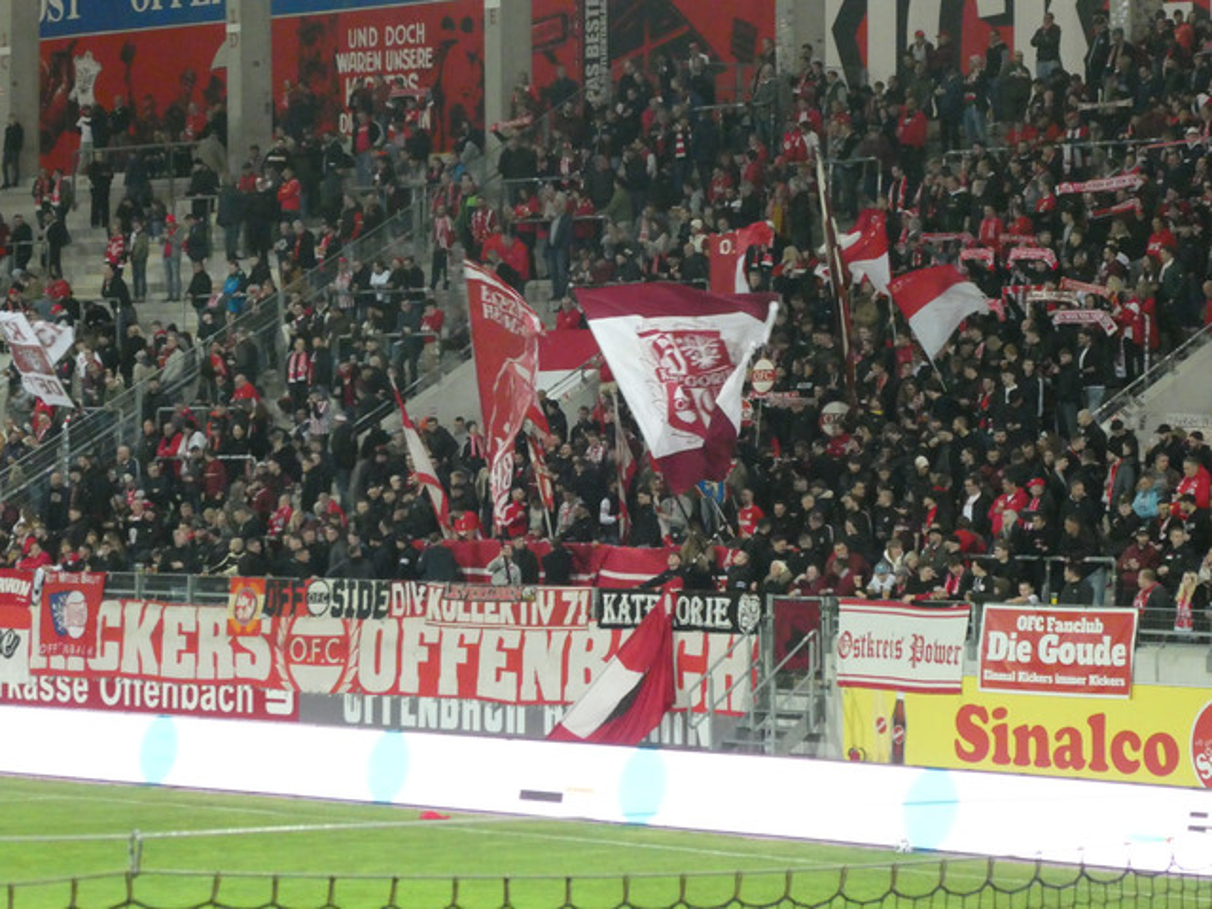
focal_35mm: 151
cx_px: 606
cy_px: 454
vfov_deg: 9.8
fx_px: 5287
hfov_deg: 13.1
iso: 1250
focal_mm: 27.1
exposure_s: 1/80
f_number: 5.4
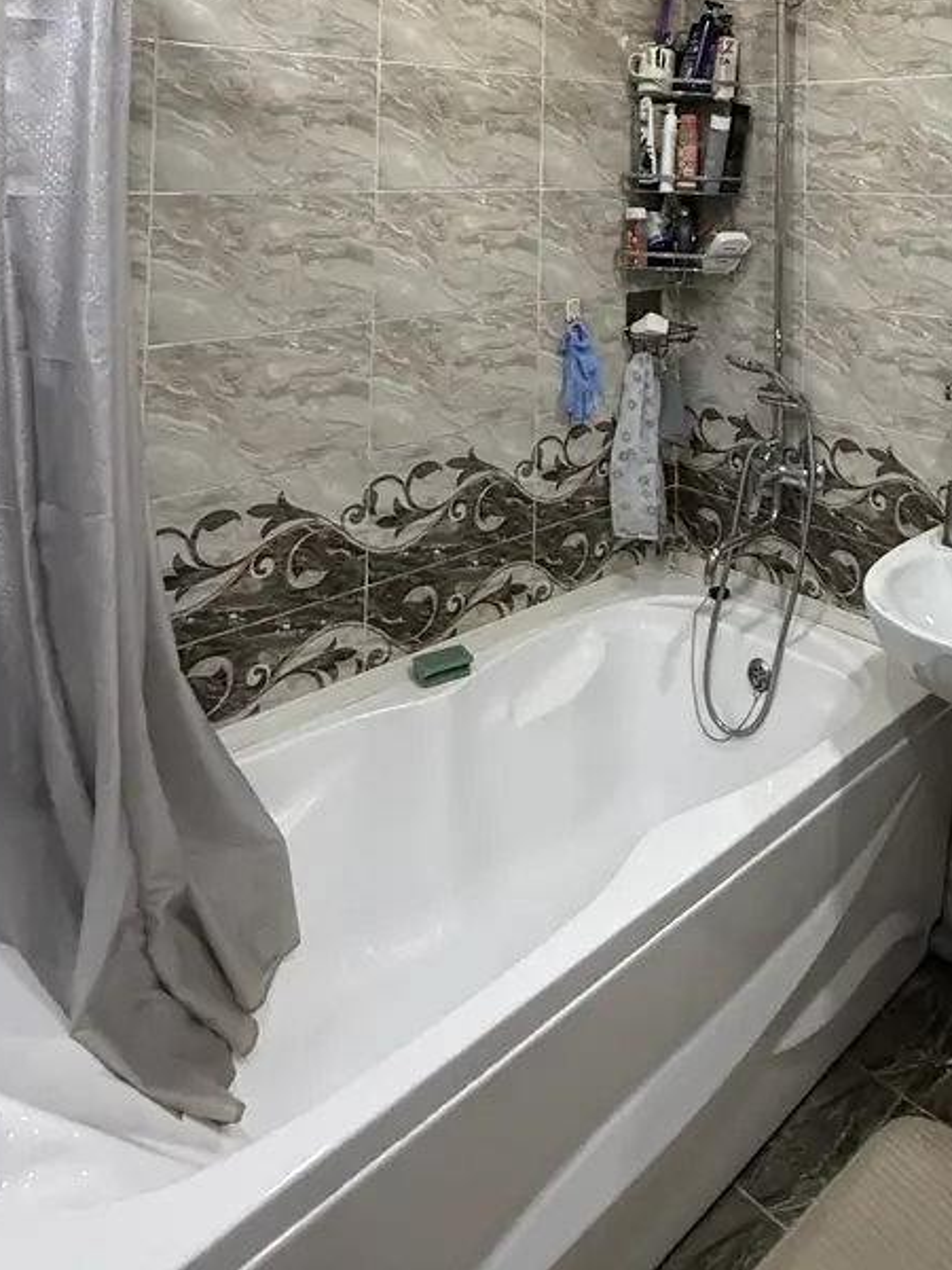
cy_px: 138
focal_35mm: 28
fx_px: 1027
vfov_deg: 55.4
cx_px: 719
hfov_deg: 47.8
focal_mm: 2.22
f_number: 2.2
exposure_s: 1/100
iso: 400
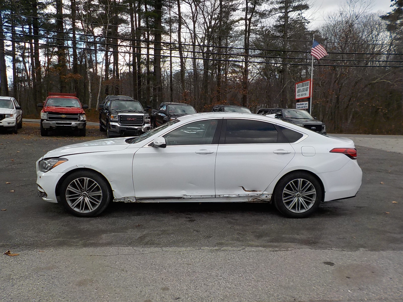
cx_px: 202
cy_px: 151
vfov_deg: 46.8
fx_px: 349
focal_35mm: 30
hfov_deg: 60.0
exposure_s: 1/500
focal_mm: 4.1
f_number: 3.3
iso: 125
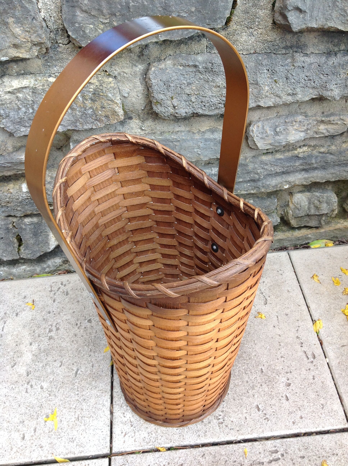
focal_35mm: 35
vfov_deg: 52.7
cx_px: 174
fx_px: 470
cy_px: 233
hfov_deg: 40.6
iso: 50
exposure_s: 1/141
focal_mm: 4.28
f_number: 2.4
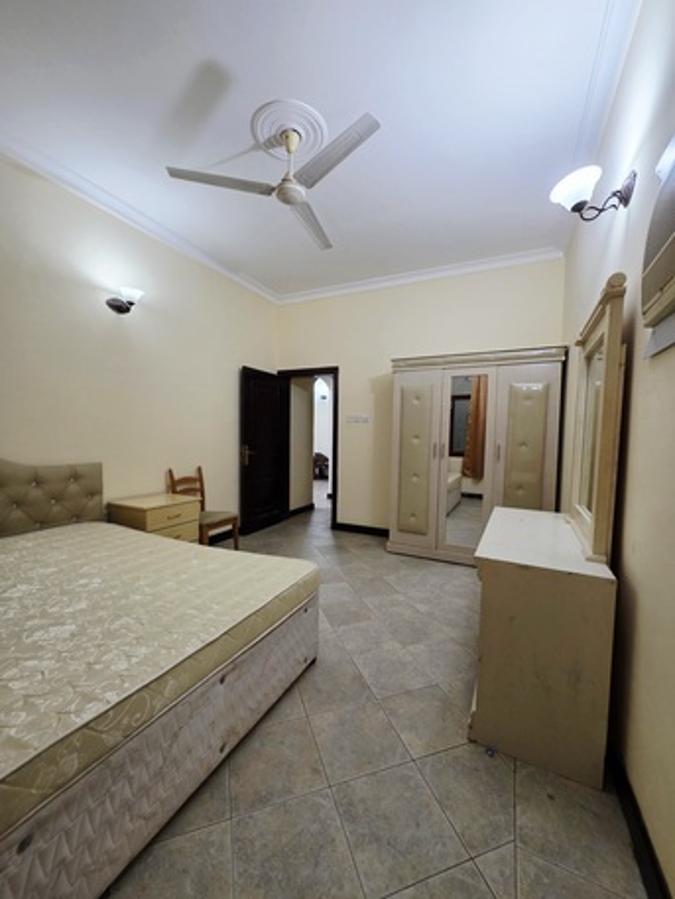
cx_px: 338
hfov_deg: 89.9
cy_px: 450
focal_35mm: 13
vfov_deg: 106.2
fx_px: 338
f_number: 1.9
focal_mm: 2.2
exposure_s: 1/50.3
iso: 160
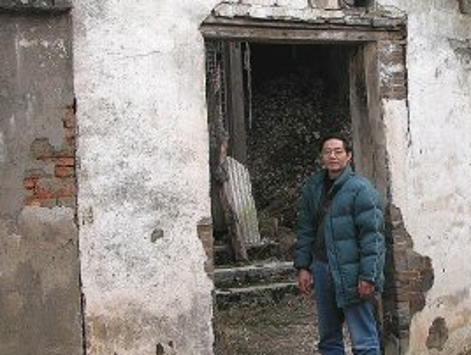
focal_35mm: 57
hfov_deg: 33.2
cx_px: 341
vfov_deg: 25.3
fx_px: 777
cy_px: 74
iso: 100
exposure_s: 1/149
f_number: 4.5
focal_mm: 8.9
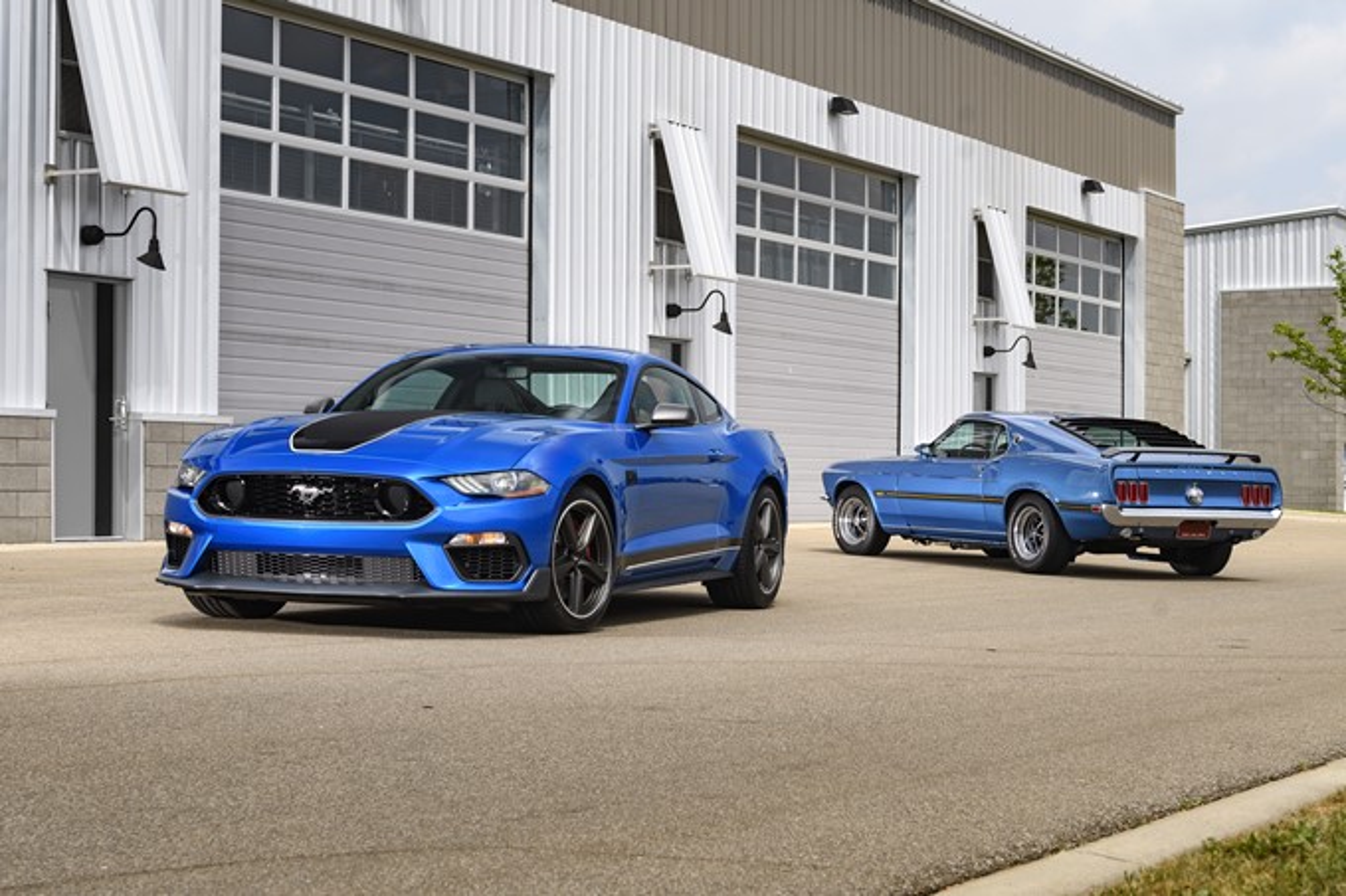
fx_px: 2467
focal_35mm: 66
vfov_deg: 20.6
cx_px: 673
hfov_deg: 30.5
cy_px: 448
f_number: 8
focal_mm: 44
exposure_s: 1/100
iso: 100
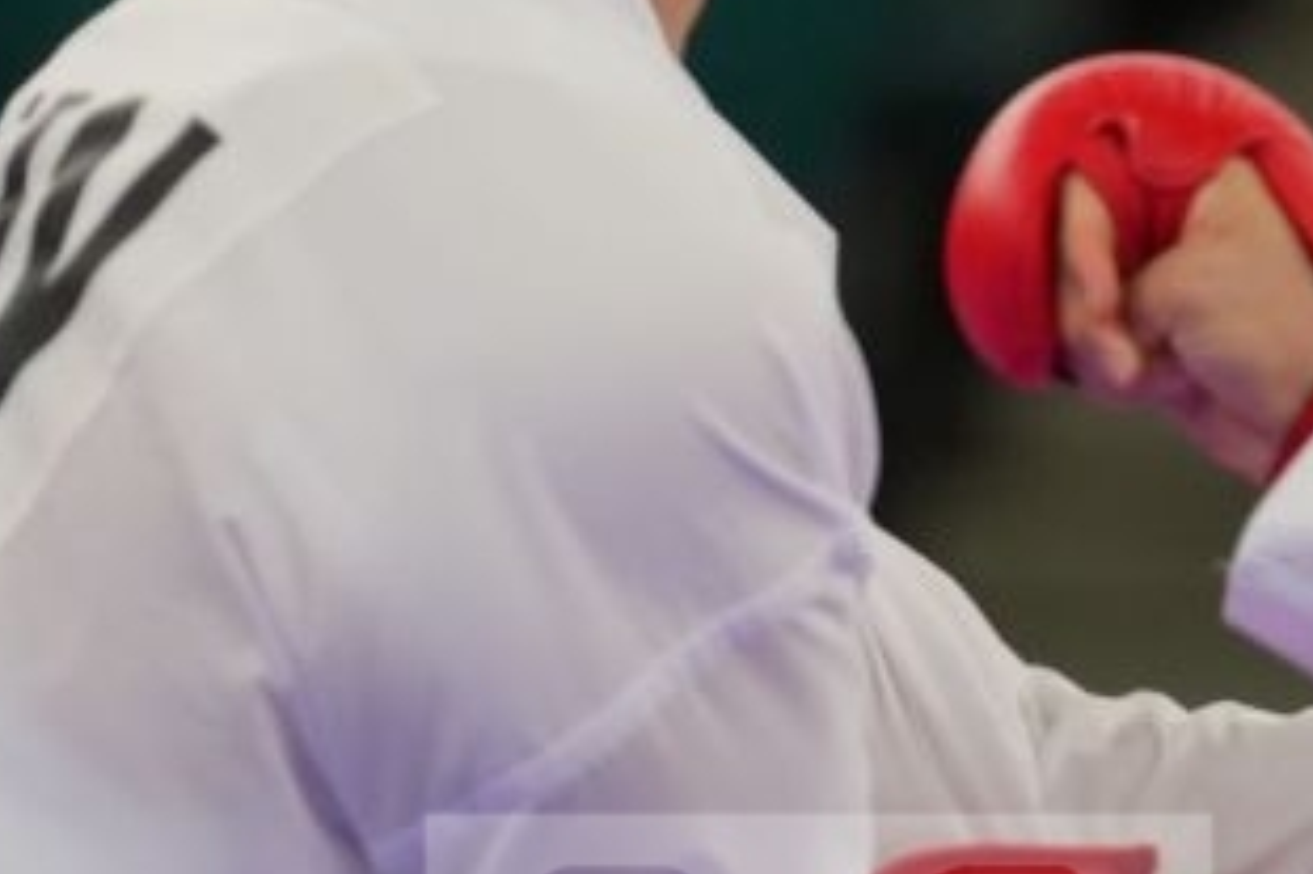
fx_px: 42211
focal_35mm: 1158
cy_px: 1199
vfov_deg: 1.2
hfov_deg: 1.8
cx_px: 2250
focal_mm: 200
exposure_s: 1/1000
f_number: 2.8
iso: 500
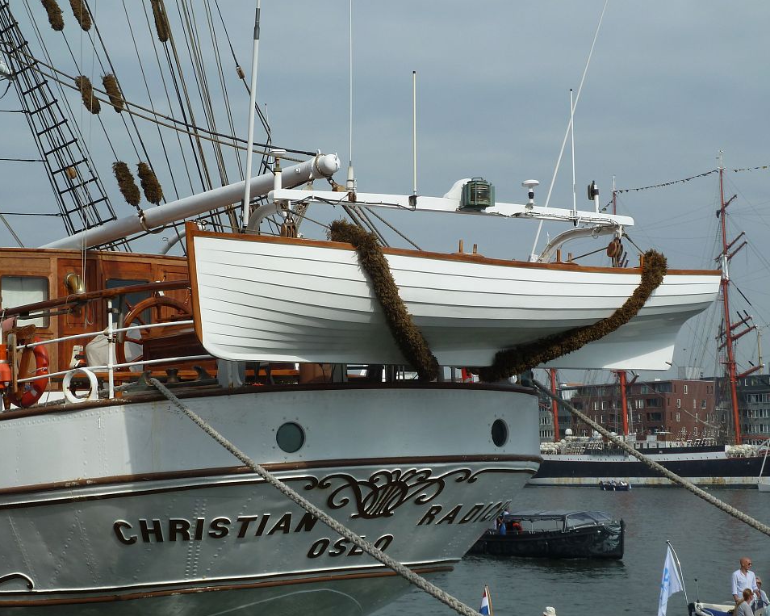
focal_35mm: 66
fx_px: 1504
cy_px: 308
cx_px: 370
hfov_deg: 28.7
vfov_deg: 23.1
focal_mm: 10.3
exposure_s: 1/400
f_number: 5.6
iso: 80
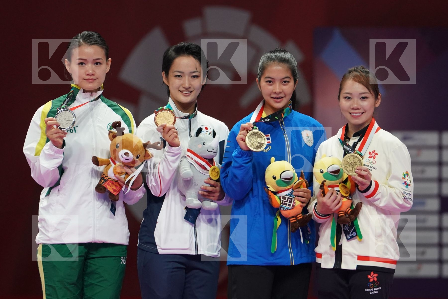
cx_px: 224
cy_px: 150
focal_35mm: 420
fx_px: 5226
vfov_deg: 3.3
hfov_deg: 4.9
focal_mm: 280
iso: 2500
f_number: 4
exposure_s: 1/500
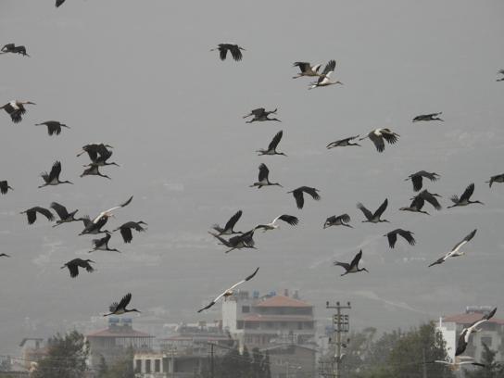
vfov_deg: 2.5
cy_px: 189
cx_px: 252
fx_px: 8736
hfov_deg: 3.3
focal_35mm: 600
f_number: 5
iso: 100
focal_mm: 108
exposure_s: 1/500
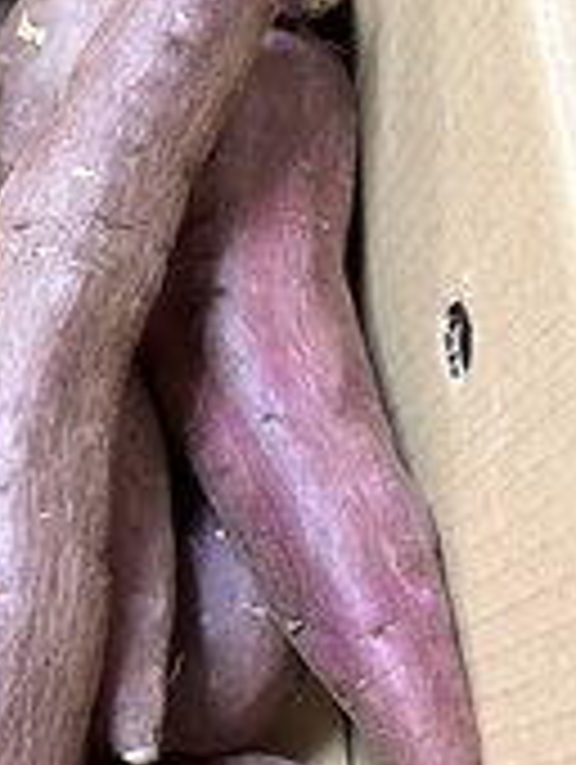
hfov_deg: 22.8
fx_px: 1350
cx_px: -40
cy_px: 238
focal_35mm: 61
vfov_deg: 31.3
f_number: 1.6
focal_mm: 5.96
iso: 400
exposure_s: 1/60
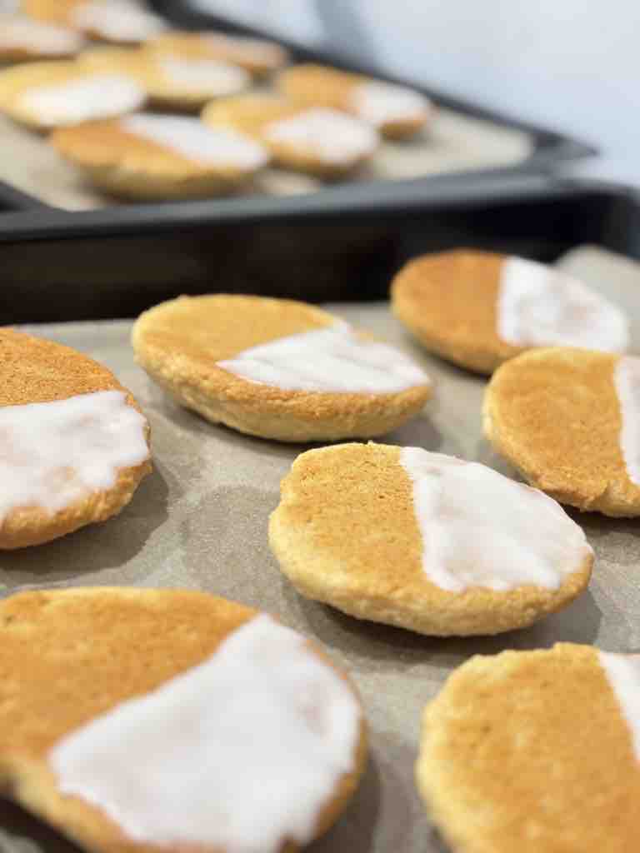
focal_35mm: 52
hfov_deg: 28.0
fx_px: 1282
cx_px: 320
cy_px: 426
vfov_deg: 36.8
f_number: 1.6
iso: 125
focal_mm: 5.96
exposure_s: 1/33
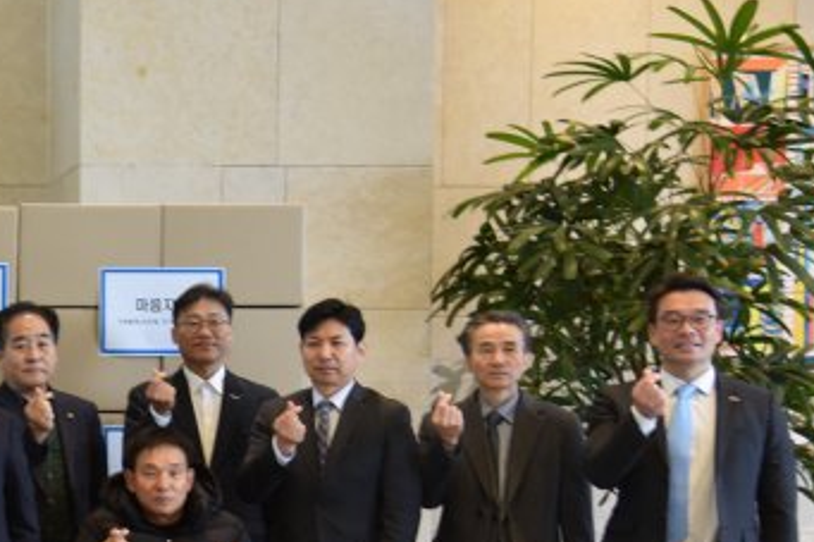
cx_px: -112
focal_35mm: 108
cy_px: 413
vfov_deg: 12.6
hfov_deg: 18.1
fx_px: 2441
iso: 1250
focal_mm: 46
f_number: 4
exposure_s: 1/60
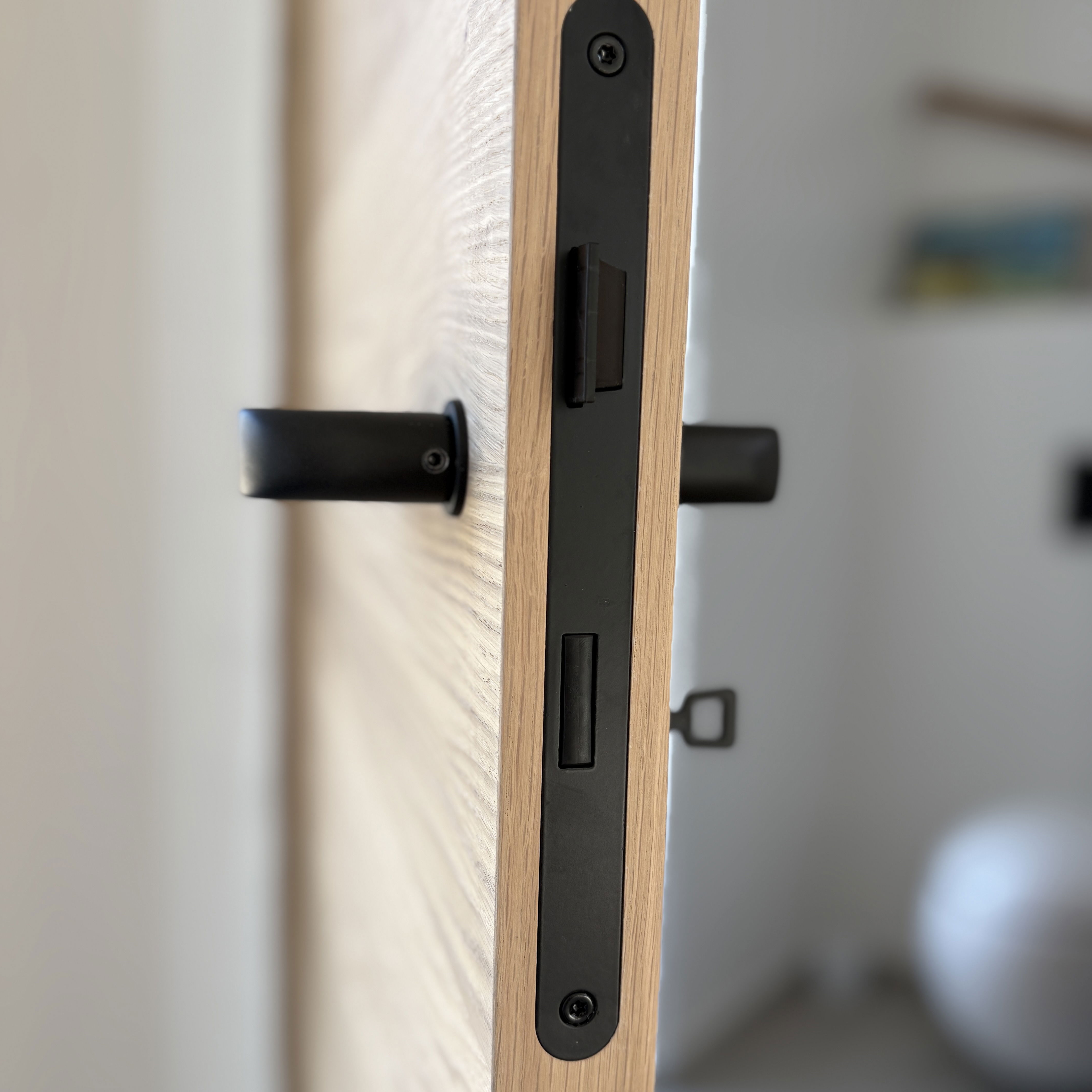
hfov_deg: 52.5
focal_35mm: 31
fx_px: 1106
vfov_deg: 52.5
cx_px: 542
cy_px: 572
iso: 40
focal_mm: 5.96
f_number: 1.6
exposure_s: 1/121
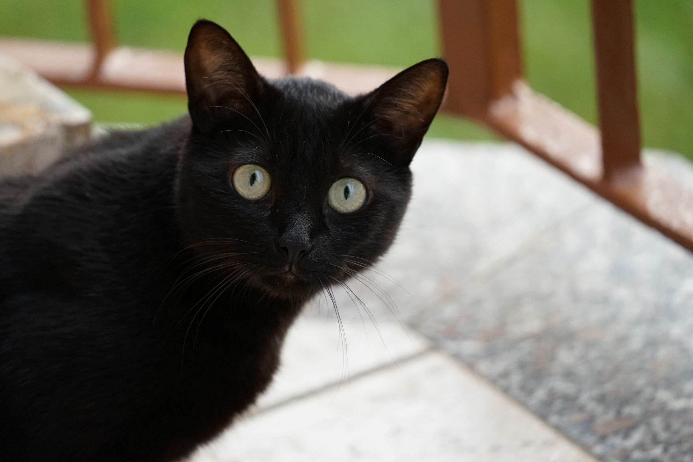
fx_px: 7699
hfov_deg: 5.2
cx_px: 346
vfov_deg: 3.4
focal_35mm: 400
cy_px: 231
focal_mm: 400
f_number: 6.3
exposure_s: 1/500
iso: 2000
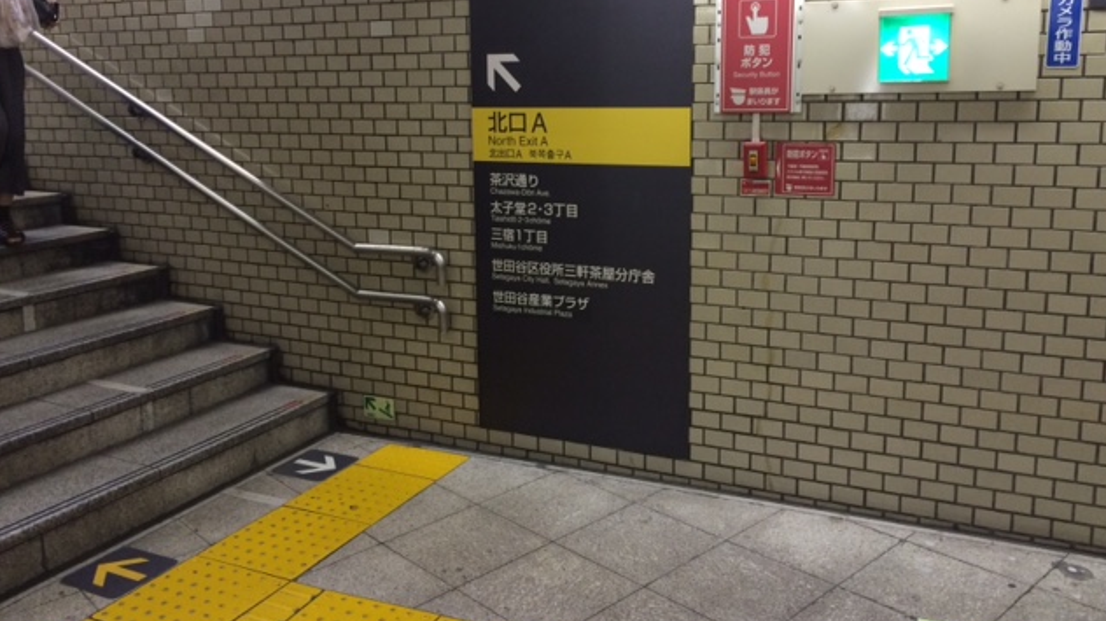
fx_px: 938
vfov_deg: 36.4
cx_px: 558
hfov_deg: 61.0
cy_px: 224
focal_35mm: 32
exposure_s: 1/33
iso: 80
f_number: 2.2
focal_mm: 4.15
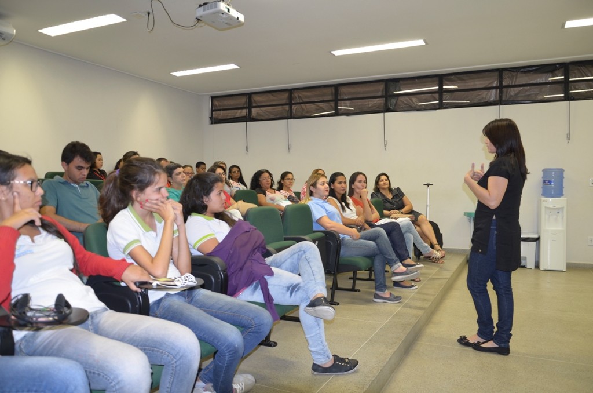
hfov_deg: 67.5
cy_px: 196
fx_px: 444
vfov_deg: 47.7
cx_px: 296
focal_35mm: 27
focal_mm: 18
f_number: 3.5
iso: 400
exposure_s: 1/30
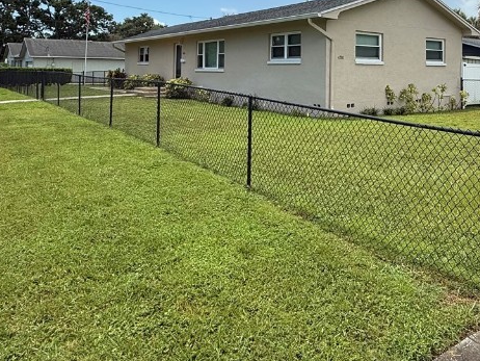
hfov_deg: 56.5
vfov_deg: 43.0
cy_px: 62
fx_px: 430
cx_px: 337
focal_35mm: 31
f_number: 2.2
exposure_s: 1/2092
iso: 50
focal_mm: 2.22
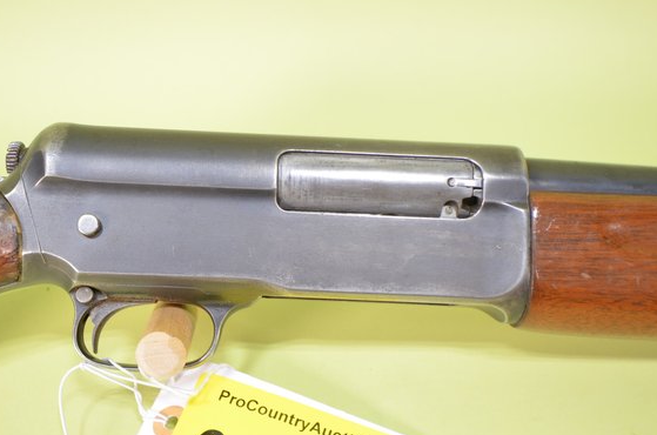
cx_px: 273
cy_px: 212
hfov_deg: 42.7
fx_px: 838
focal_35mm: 46
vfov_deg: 29.1
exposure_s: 1/125
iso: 800
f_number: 5.6
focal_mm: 24
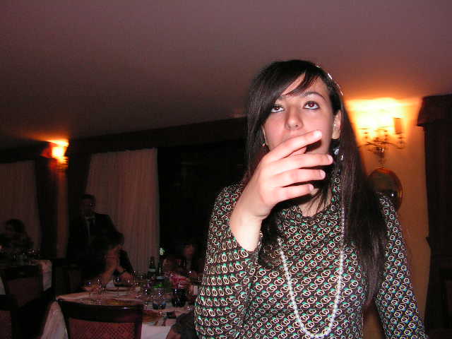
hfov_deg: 51.4
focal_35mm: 36
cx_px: 226
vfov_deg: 39.7
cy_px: 170
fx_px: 470
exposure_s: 1/40
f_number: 3.2
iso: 200
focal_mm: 6
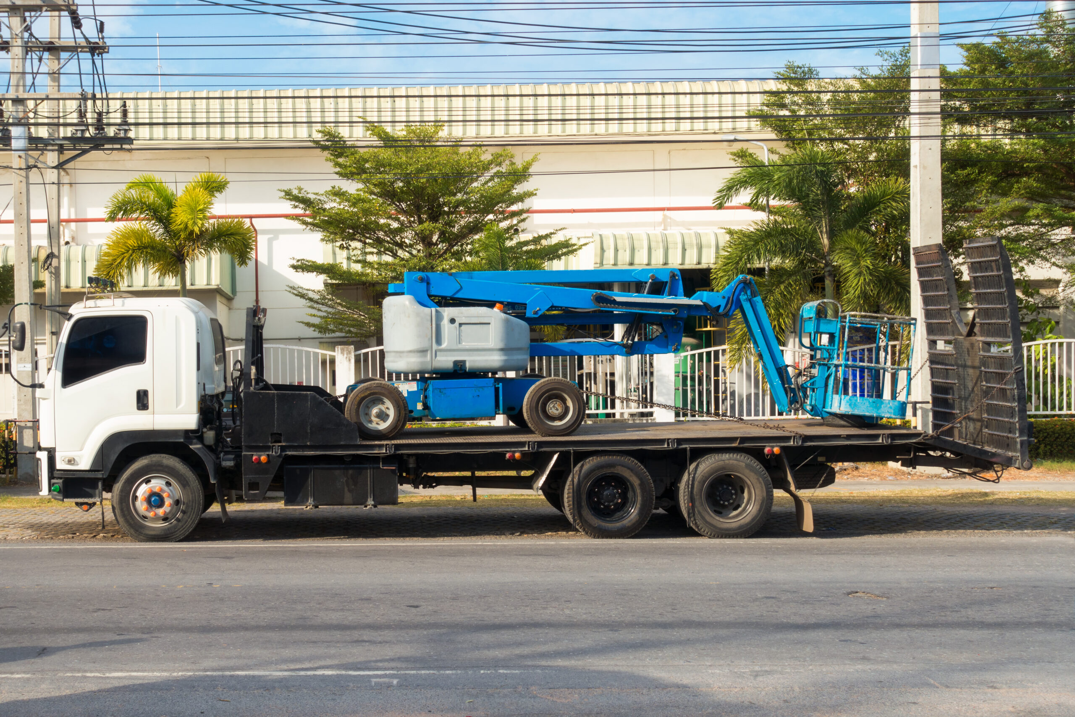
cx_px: 538
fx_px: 1403
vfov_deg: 28.7
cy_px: 358
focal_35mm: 47
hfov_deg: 41.9
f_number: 5.6
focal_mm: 17.27
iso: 100
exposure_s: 1/320
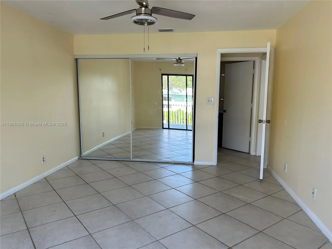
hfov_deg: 67.3
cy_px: 124
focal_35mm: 26
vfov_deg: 53.1
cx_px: 166
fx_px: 249
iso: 50
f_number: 1.5
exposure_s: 1/197
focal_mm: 5.7
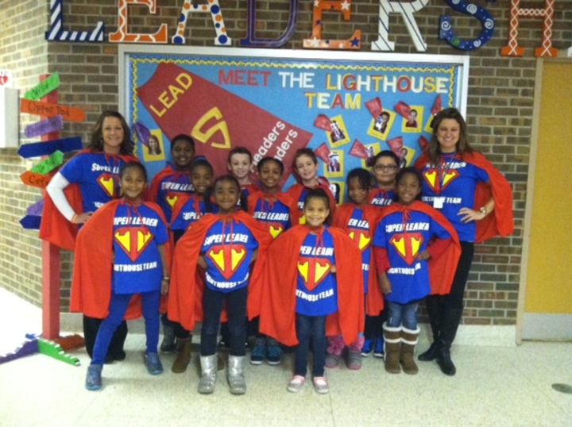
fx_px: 578
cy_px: 214
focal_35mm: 35
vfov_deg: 40.6
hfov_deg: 52.7
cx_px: 286
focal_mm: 3.85
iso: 800
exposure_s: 1/15
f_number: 2.8
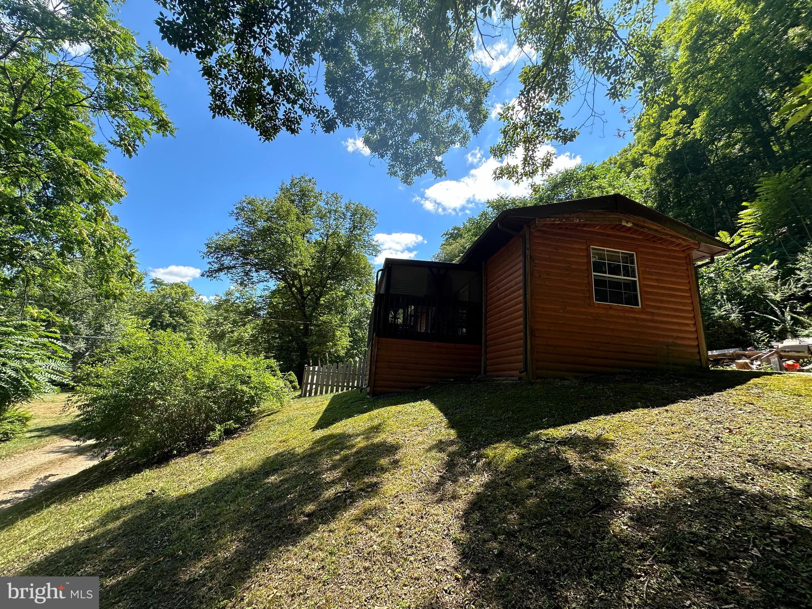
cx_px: 406
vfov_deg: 85.7
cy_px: 304
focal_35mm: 14
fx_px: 328
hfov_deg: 102.1
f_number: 2.2
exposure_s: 1/520
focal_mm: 2.22
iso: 40
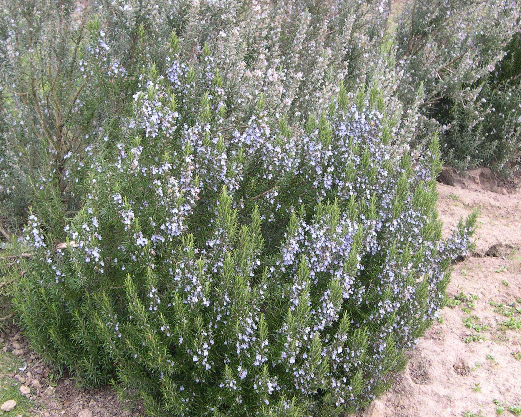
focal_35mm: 58
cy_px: 194
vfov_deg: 26.2
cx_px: 220
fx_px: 894
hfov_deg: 32.4
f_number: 2.8
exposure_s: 1/84
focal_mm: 8
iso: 100
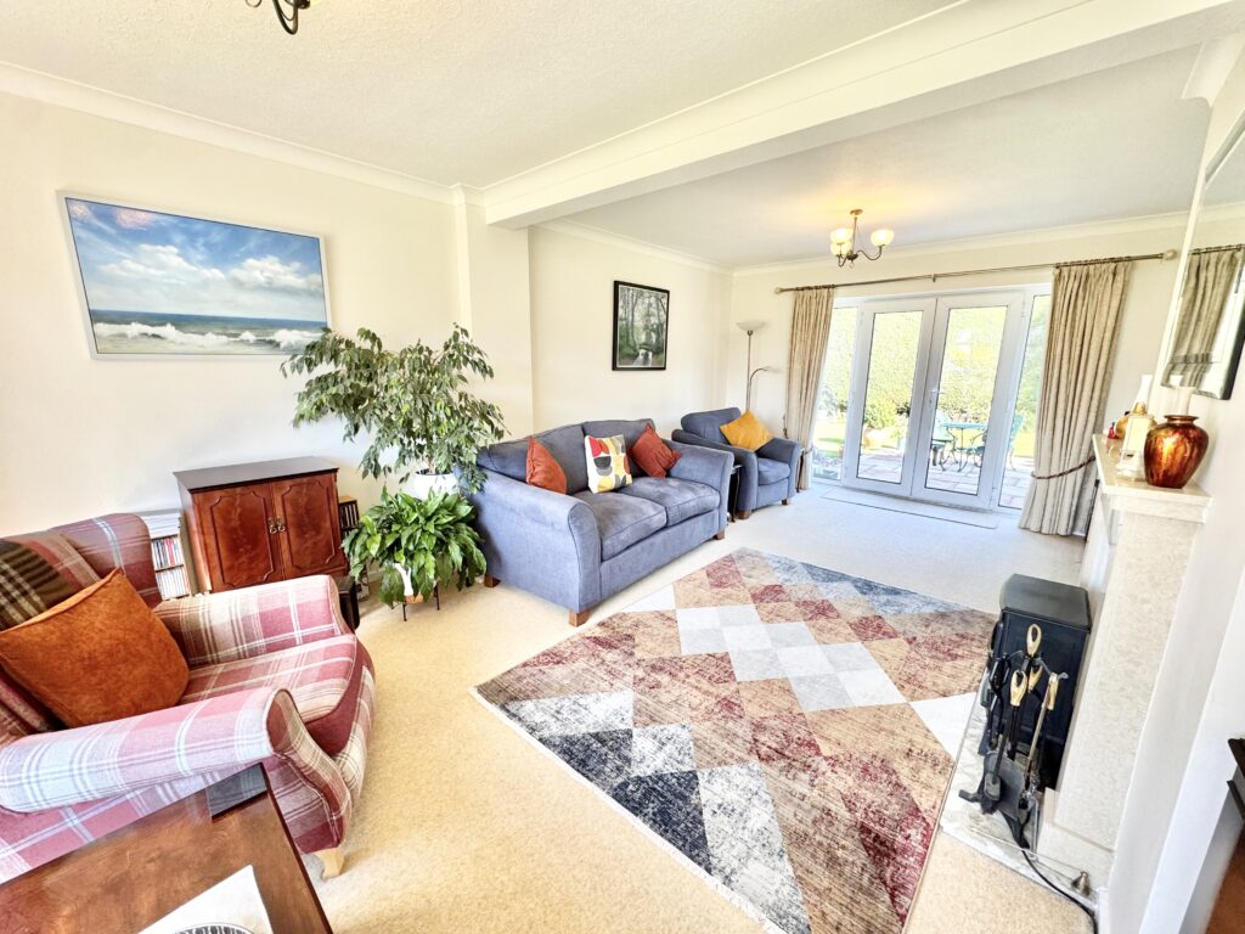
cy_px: 467
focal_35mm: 14
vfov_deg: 85.7
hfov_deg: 102.1
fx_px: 504
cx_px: 622
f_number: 2.2
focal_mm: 2.22
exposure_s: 1/100
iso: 125
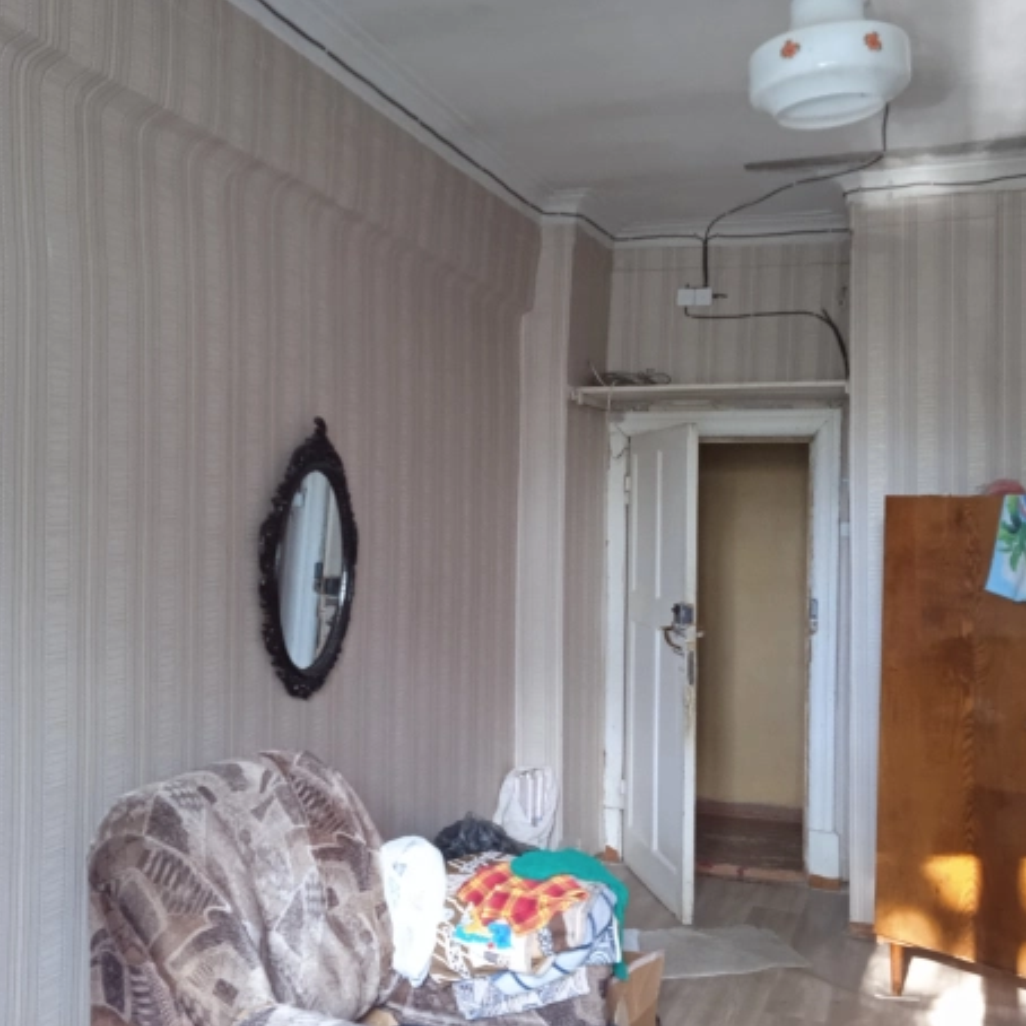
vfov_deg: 48.4
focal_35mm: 34
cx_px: 542
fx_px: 1140
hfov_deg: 48.4
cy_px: 527
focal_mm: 3.43
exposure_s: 1/25
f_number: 2.2
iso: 473
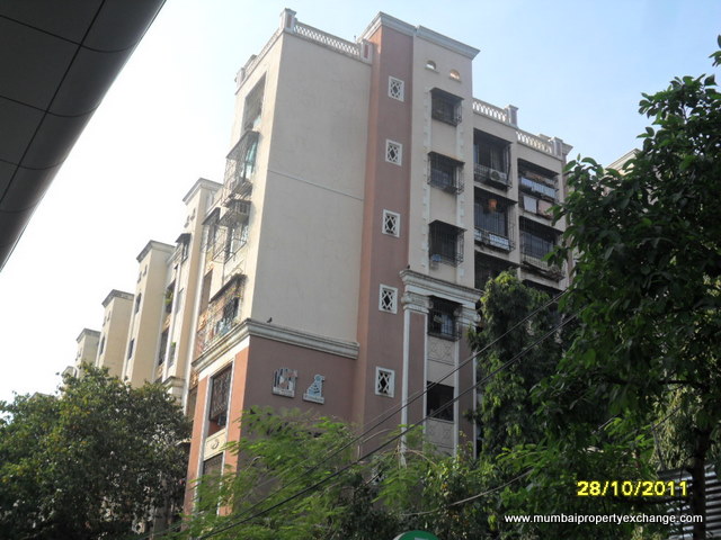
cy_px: 270
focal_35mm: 44
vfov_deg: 32.9
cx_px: 360
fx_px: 916
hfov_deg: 42.9
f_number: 4.5
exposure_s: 1/350
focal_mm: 7.8
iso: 100
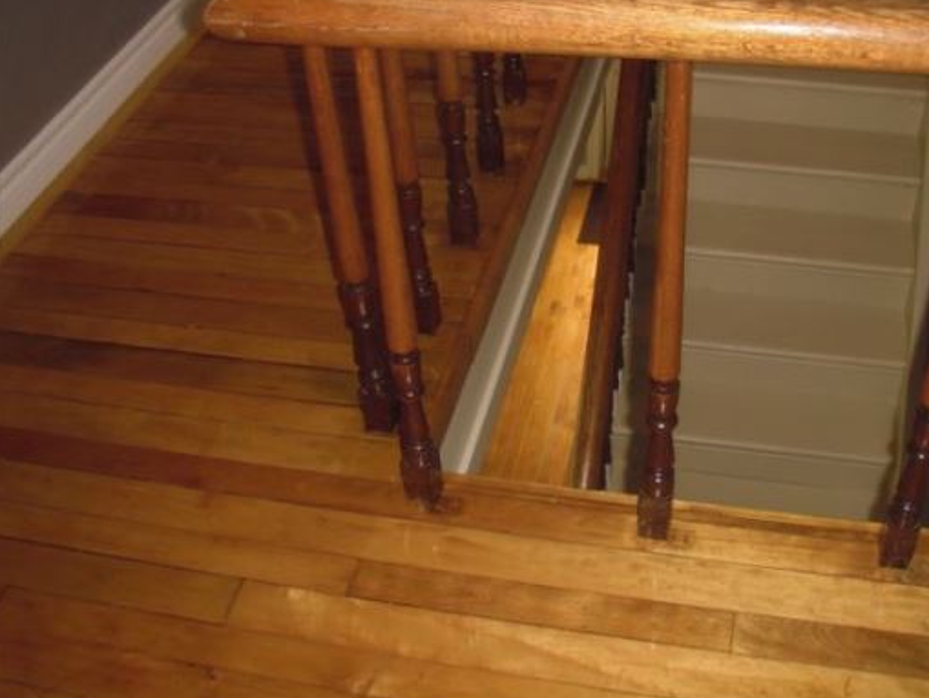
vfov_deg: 33.6
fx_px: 1154
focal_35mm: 43
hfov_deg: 43.8
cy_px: 322
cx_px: 520
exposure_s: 1/30
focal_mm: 6.7
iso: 125
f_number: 3.5
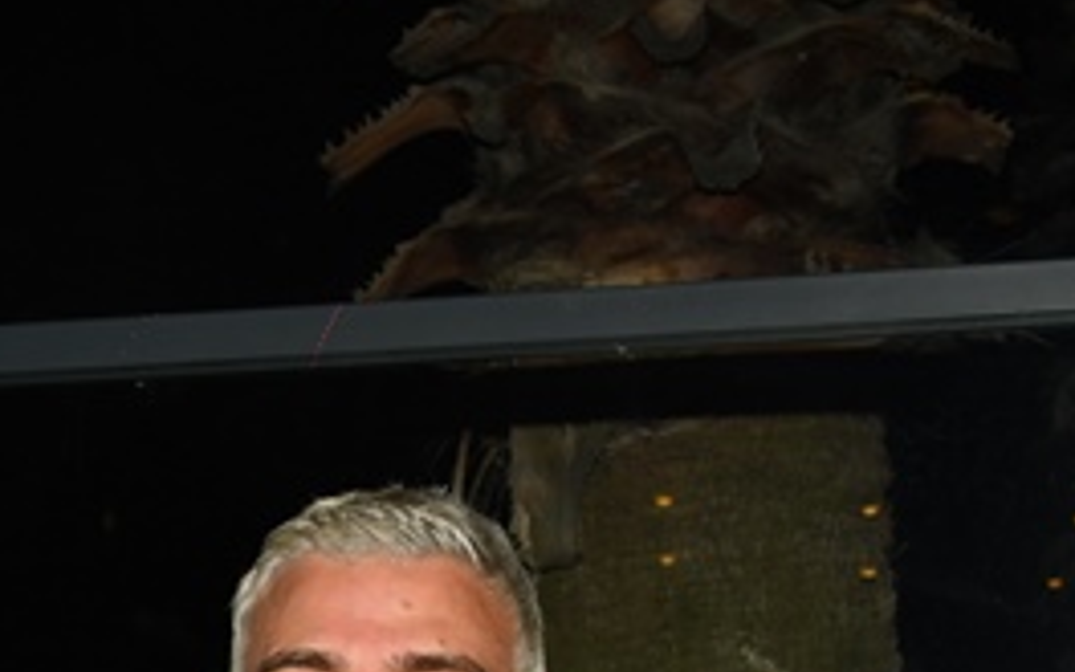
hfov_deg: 13.7
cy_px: 971
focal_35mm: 148
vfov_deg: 8.7
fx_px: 4336
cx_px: -200
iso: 640
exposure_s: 1/200
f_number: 8
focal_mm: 48
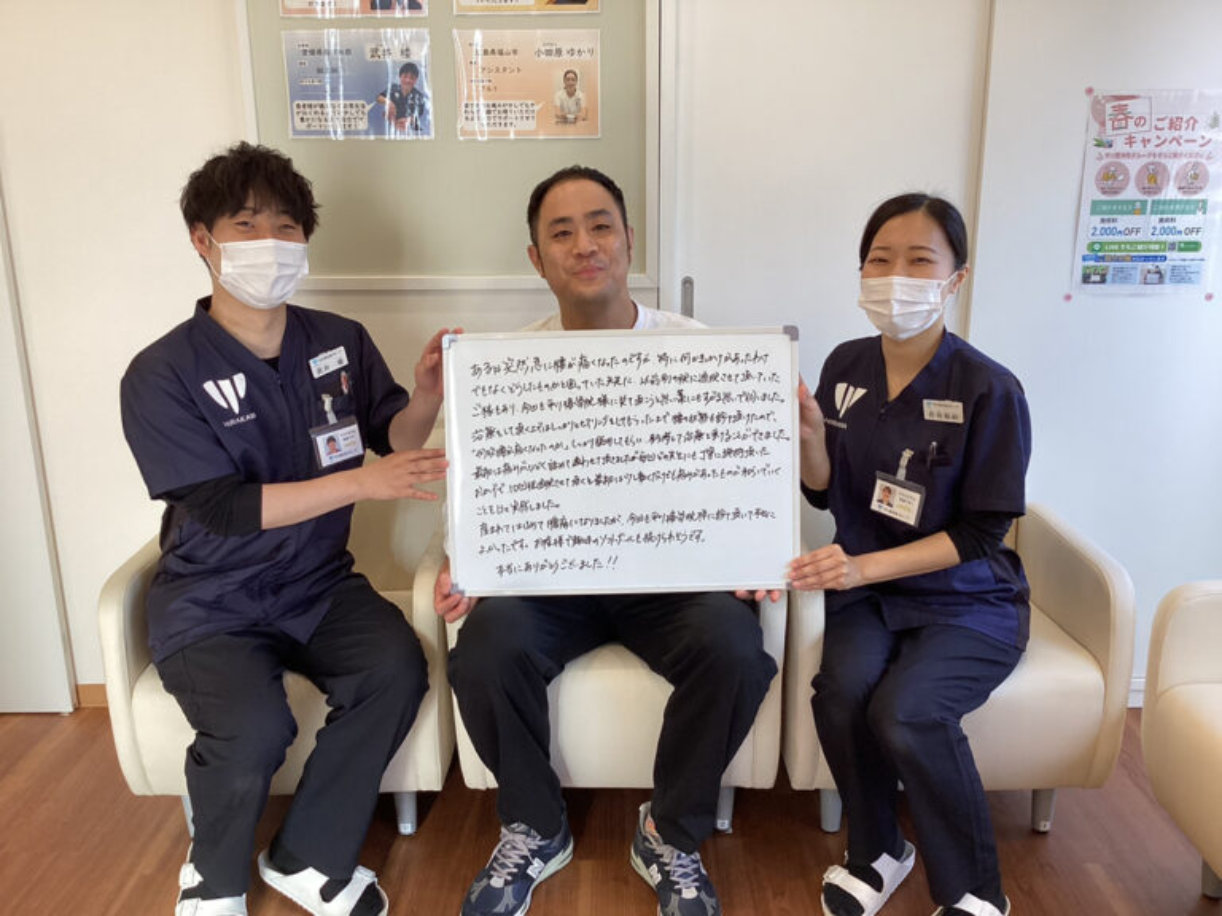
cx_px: 611
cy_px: 458
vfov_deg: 45.4
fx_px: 1094
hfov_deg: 58.4
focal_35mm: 31
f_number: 2.4
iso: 80
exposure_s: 1/120
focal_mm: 3.3
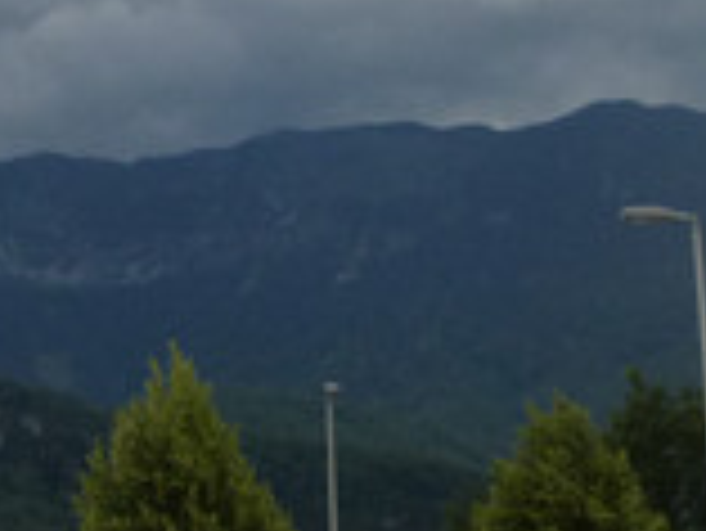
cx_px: -193
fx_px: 2796
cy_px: -65
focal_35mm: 137
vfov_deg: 10.7
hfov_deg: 13.9
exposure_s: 1/160
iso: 160
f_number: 3.9
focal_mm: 7.4
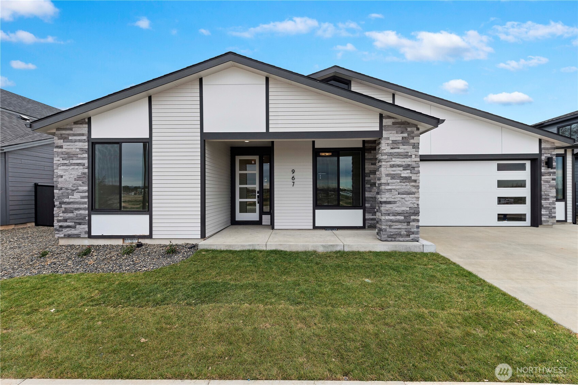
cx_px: 289
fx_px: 225
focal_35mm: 14
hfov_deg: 104.3
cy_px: 192
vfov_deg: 81.2
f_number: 7.1
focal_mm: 14
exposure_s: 1/250
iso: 400
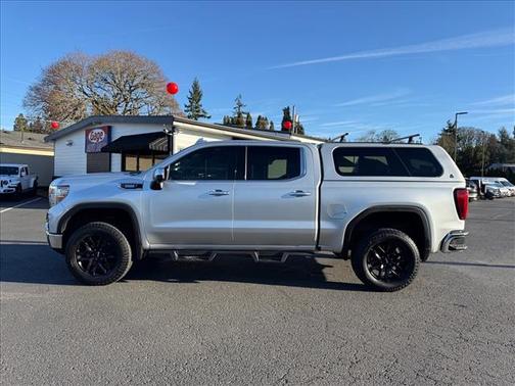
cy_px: 193
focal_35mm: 24
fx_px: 357
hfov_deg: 71.6
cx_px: 258
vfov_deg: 56.8
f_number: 1.78
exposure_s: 1/2611
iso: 80
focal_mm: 6.76
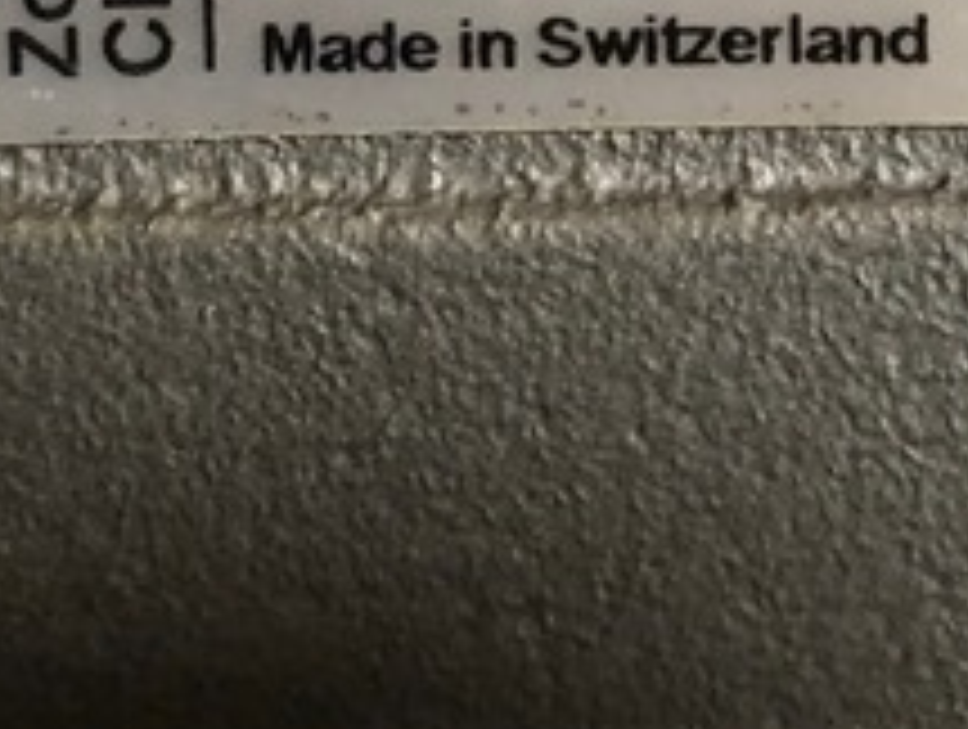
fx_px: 2549
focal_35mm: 91
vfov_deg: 15.0
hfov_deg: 21.5
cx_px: 446
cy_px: -398
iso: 100
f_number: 1.8
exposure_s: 1/8
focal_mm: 3.99
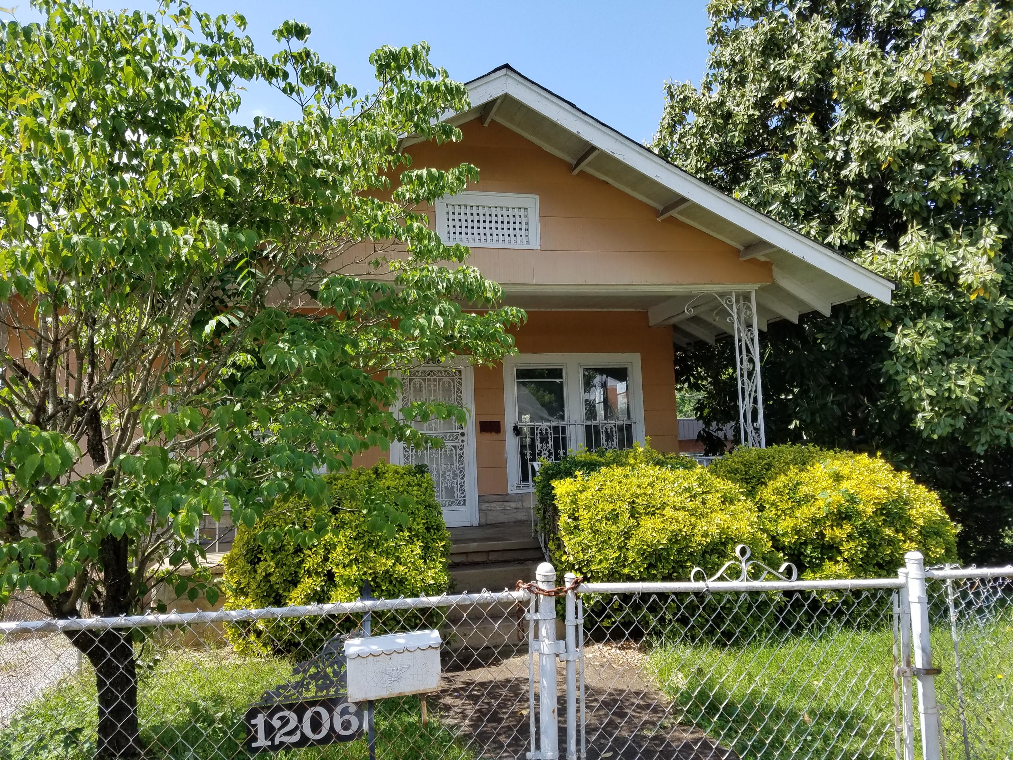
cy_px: 380
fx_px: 761
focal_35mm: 26
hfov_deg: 67.3
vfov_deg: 53.1
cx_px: 506
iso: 50
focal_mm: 4.2
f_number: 1.7
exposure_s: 1/1272
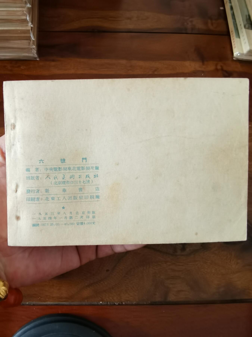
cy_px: 168
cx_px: 126
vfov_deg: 65.3
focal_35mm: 27
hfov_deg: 51.4
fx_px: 262
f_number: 2.2
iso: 400
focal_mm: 2.26
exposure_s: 1/25
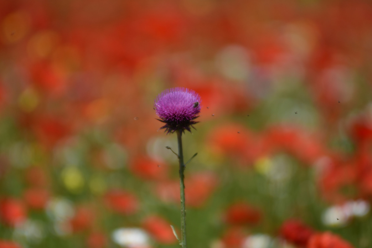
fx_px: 3100
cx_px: 186
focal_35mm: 300
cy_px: 124
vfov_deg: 4.6
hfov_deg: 6.9
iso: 100
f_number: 2.8
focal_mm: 200
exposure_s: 1/3200
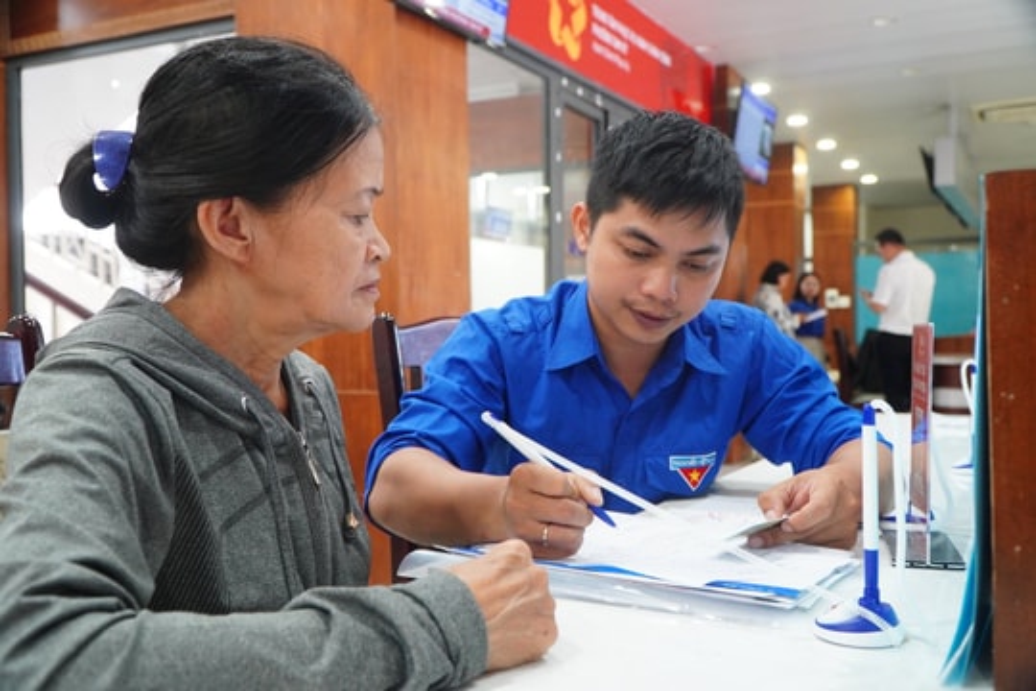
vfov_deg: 40.0
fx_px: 950
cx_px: 518
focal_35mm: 33
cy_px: 346
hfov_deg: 57.2
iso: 1600
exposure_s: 1/100
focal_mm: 22
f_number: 4
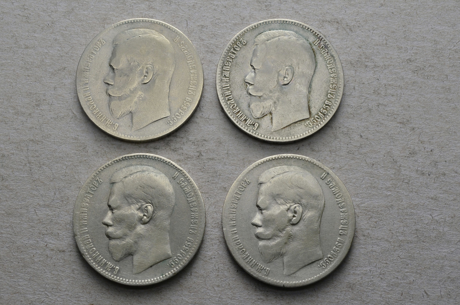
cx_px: 230
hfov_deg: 35.1
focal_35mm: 57
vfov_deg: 23.7
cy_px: 152
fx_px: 727
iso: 400
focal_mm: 38
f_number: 14
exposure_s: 1/250
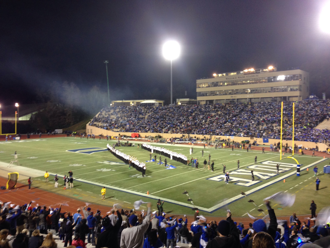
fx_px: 315
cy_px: 124
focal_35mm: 33
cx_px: 165
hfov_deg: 55.4
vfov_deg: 42.9
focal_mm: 4.12
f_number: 2.4
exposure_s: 1/20
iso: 80
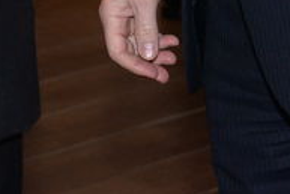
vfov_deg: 3.7
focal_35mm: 363
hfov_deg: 5.5
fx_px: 2926
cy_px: -456
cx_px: -329
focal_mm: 50
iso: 1000
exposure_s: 1/125
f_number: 4.5
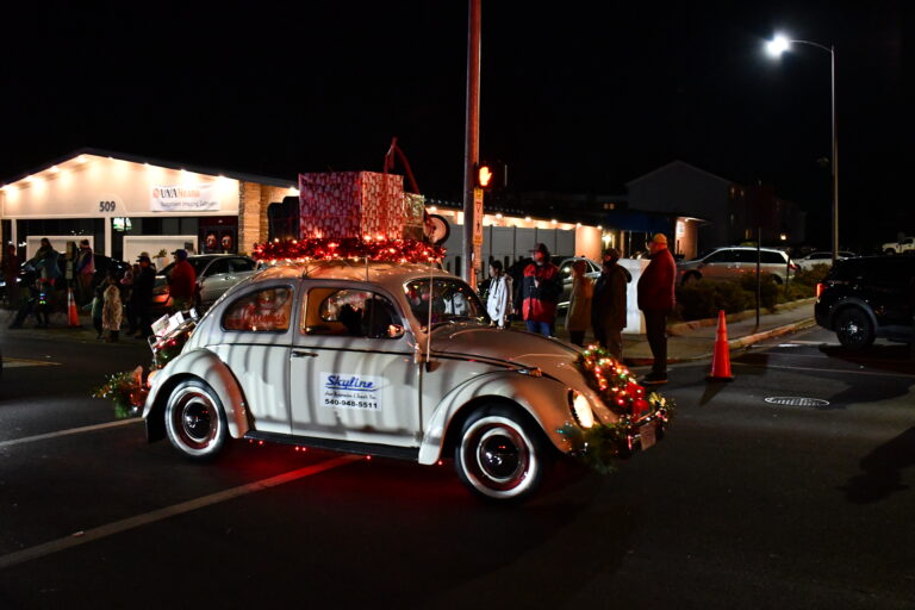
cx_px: 458
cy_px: 305
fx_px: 915
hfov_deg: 53.1
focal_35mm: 36
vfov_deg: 36.9
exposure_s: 1/60
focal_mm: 24
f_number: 4
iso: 8000
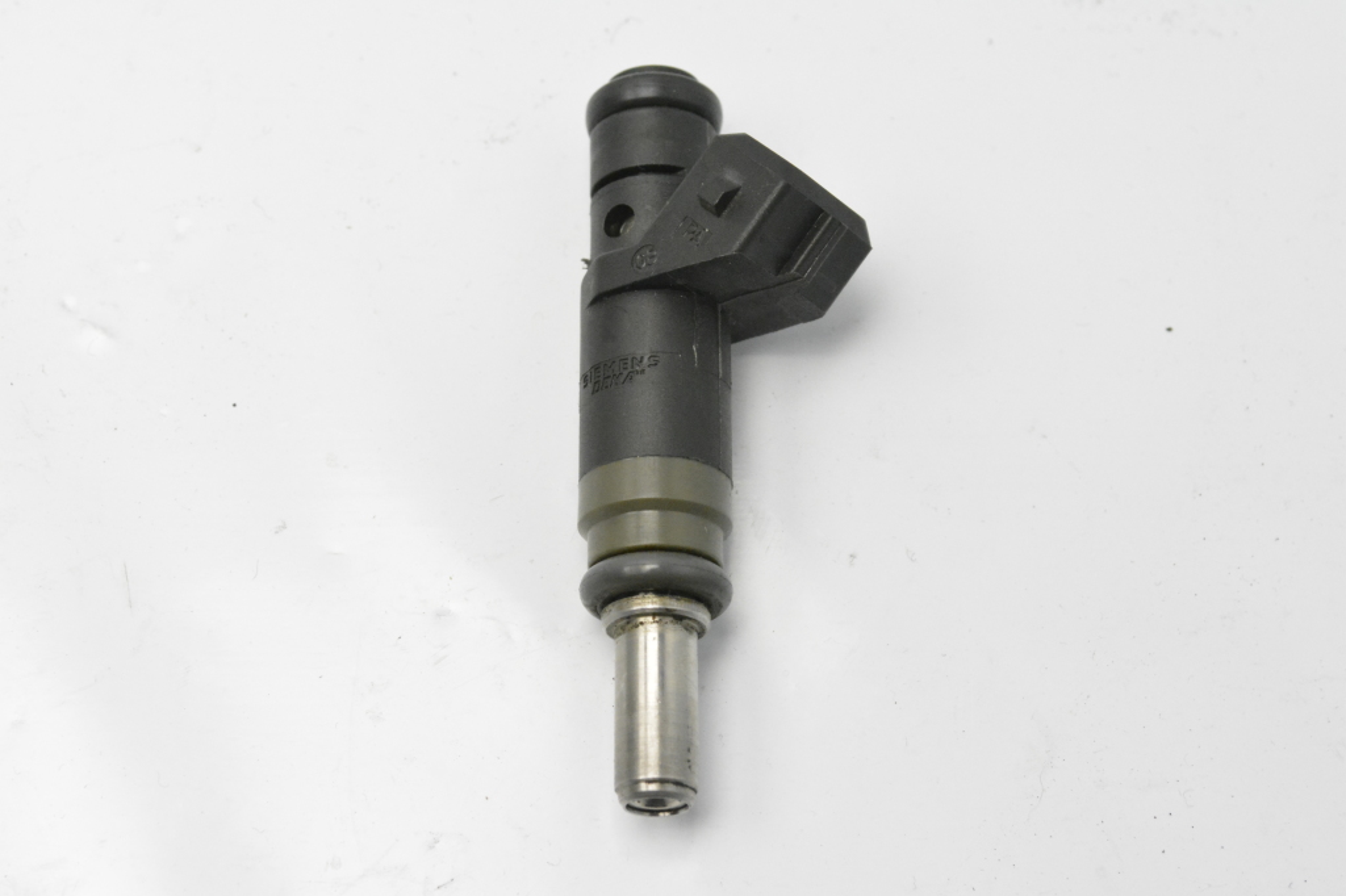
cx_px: 673
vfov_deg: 16.5
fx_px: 3083
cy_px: 448
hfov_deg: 24.6
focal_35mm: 82
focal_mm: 55
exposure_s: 1/500
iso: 6400
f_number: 11
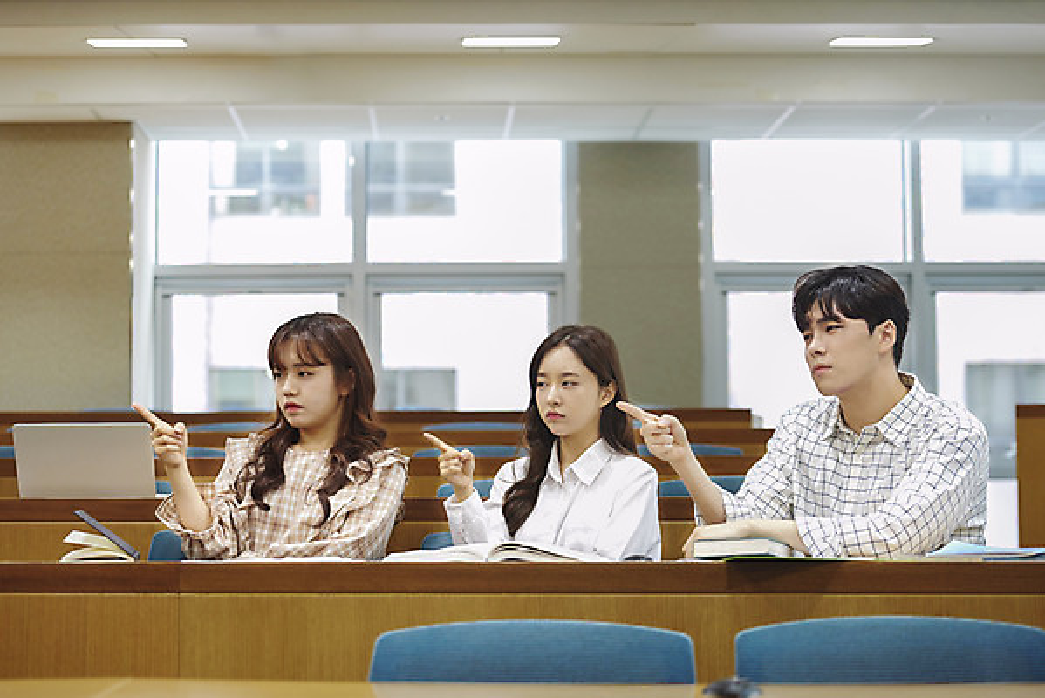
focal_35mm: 70
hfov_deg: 28.8
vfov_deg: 19.5
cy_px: 349
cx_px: 522
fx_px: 2033
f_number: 2.8
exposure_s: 1/250
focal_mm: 70
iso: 1000
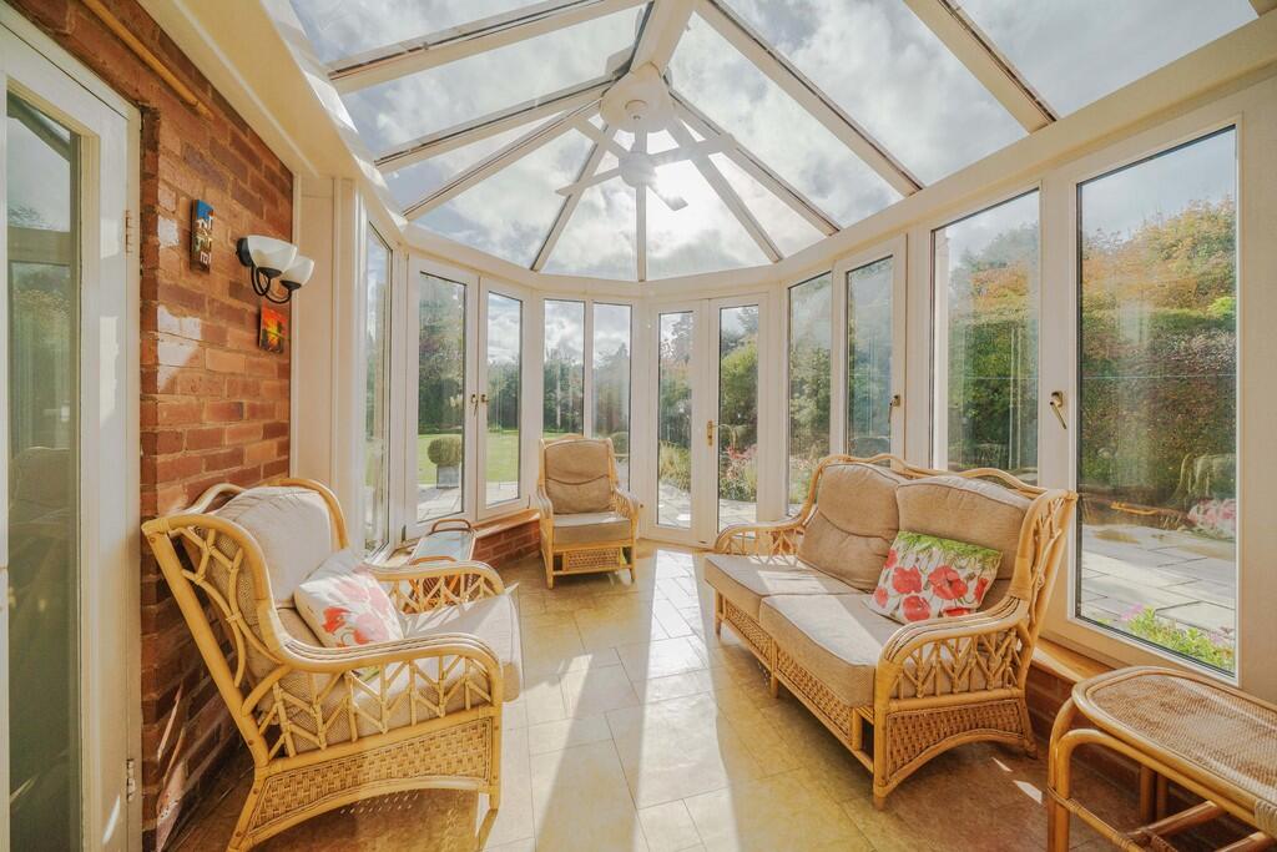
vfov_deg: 90.0
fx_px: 426
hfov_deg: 112.6
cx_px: 638
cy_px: 426
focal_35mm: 12
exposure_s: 1/1500
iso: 500
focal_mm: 12
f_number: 8
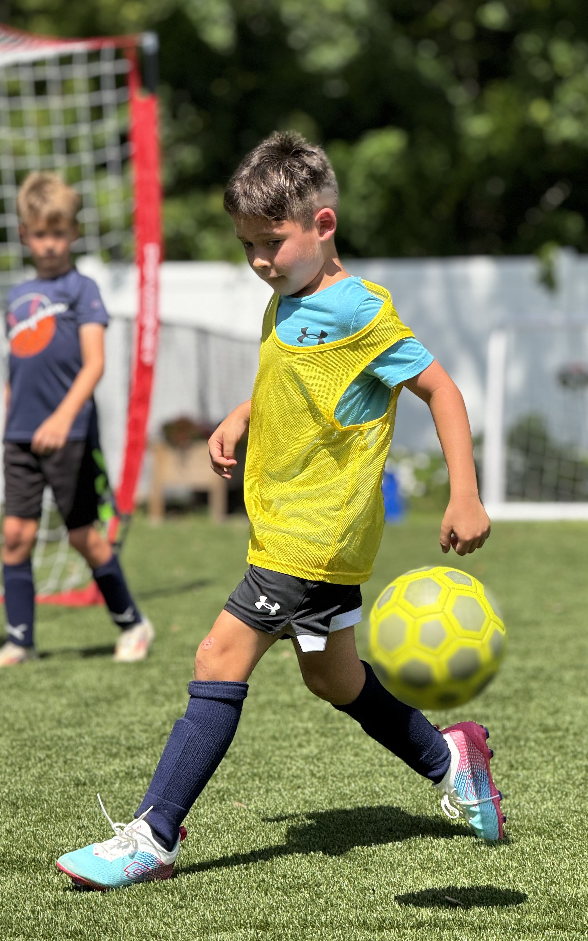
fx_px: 3436
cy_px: 475
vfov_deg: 15.6
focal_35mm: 134
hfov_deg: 9.8
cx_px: 311
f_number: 2.8
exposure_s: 1/963
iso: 50
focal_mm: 15.66
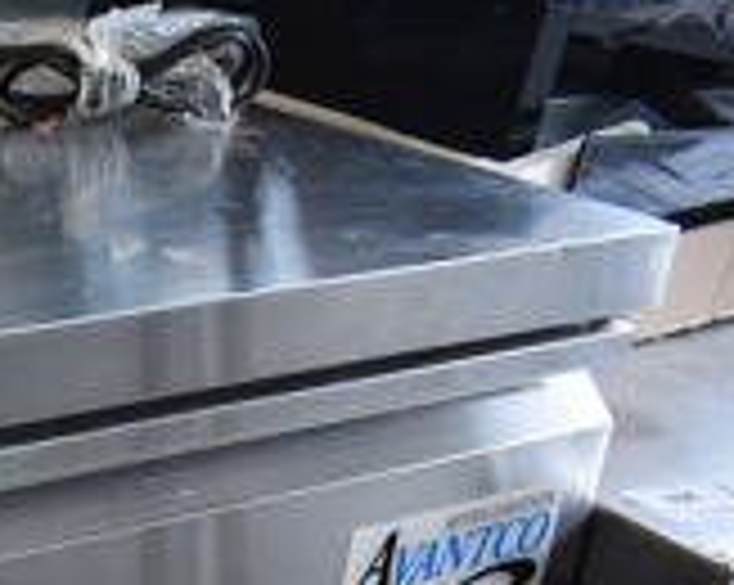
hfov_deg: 16.8
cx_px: -581
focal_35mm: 95
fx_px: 2061
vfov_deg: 15.3
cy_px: 792
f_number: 3.5
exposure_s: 1/160
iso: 800
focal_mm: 18
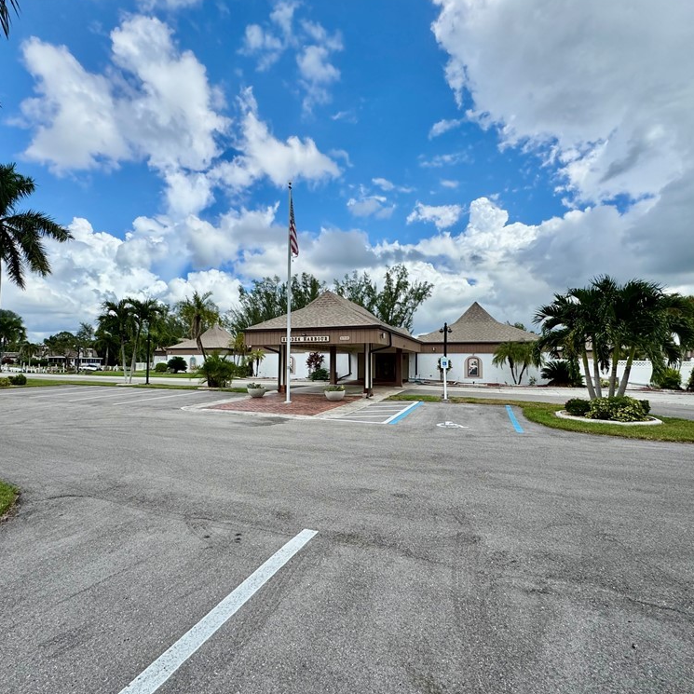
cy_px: 347
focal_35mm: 17
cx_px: 311
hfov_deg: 83.7
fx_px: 386
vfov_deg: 84.0
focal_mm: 2.22
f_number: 2.2
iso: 50
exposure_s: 1/2584
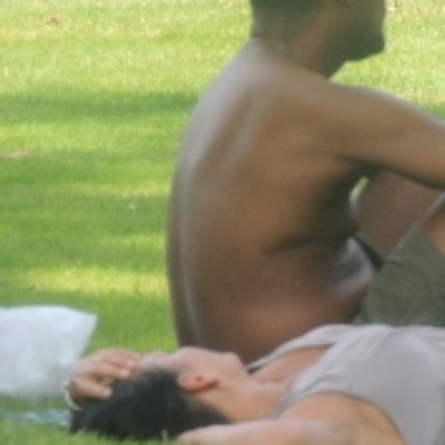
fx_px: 18617
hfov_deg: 1.4
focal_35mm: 1280
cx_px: 578
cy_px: 392
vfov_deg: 1.4
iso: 180
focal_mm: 71.3
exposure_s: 1/250
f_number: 4.8
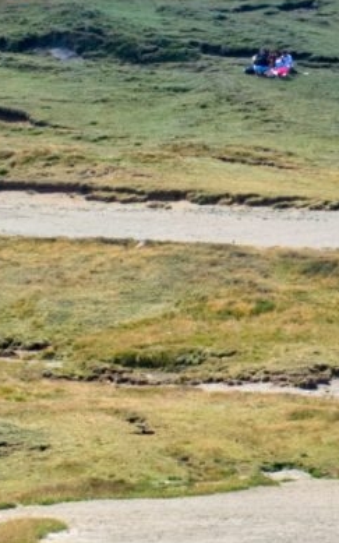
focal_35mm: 322
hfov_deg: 4.0
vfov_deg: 6.5
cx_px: 654
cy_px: 249
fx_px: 4762
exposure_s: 1/500
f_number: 10
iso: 200
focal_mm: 40
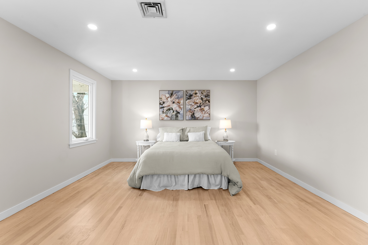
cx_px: 184
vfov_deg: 72.4
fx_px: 168
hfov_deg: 95.3
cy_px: 122
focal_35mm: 16
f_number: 11
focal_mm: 16.4
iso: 3200
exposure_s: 1/13
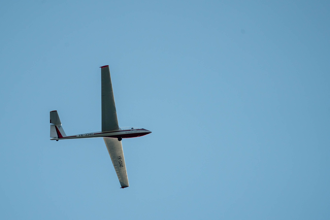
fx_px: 4583
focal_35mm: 500
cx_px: 165
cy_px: 110
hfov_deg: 4.1
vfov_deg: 2.8
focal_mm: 500
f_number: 6.7
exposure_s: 1/1600
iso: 500
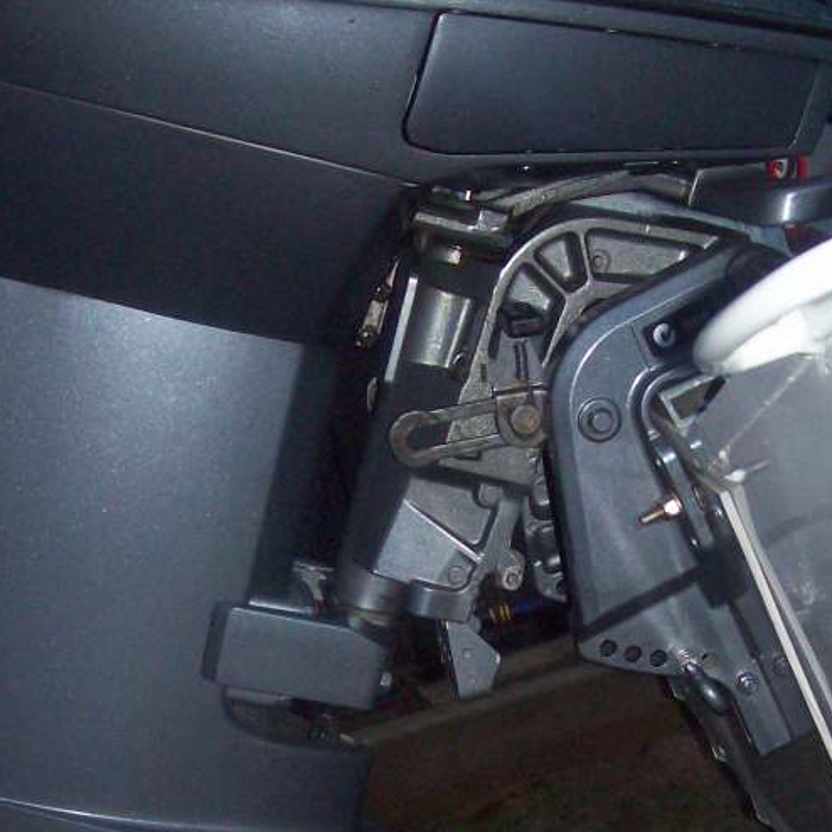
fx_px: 1795
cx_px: 475
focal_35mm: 66
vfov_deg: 25.6
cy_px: 674
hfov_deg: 26.1
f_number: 2.7
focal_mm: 6
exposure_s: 1/64
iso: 140
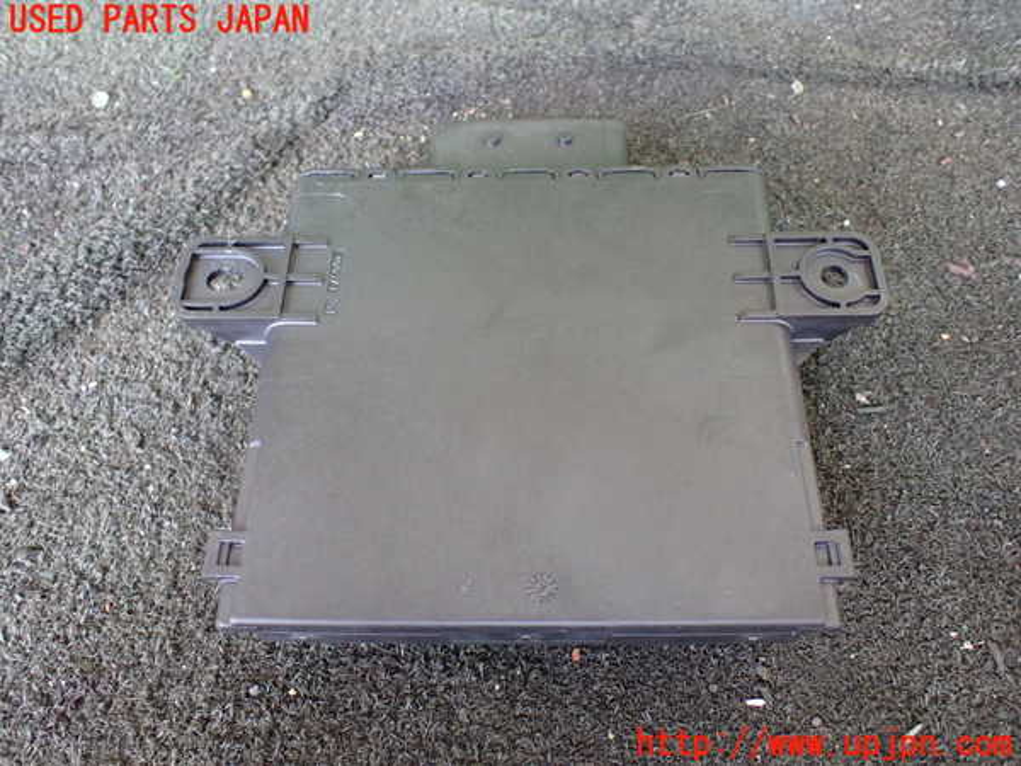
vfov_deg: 46.8
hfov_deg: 60.0
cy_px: 383
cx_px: 510
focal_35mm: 30
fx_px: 885
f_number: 2.3
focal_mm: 5.4
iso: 800
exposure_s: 1/80
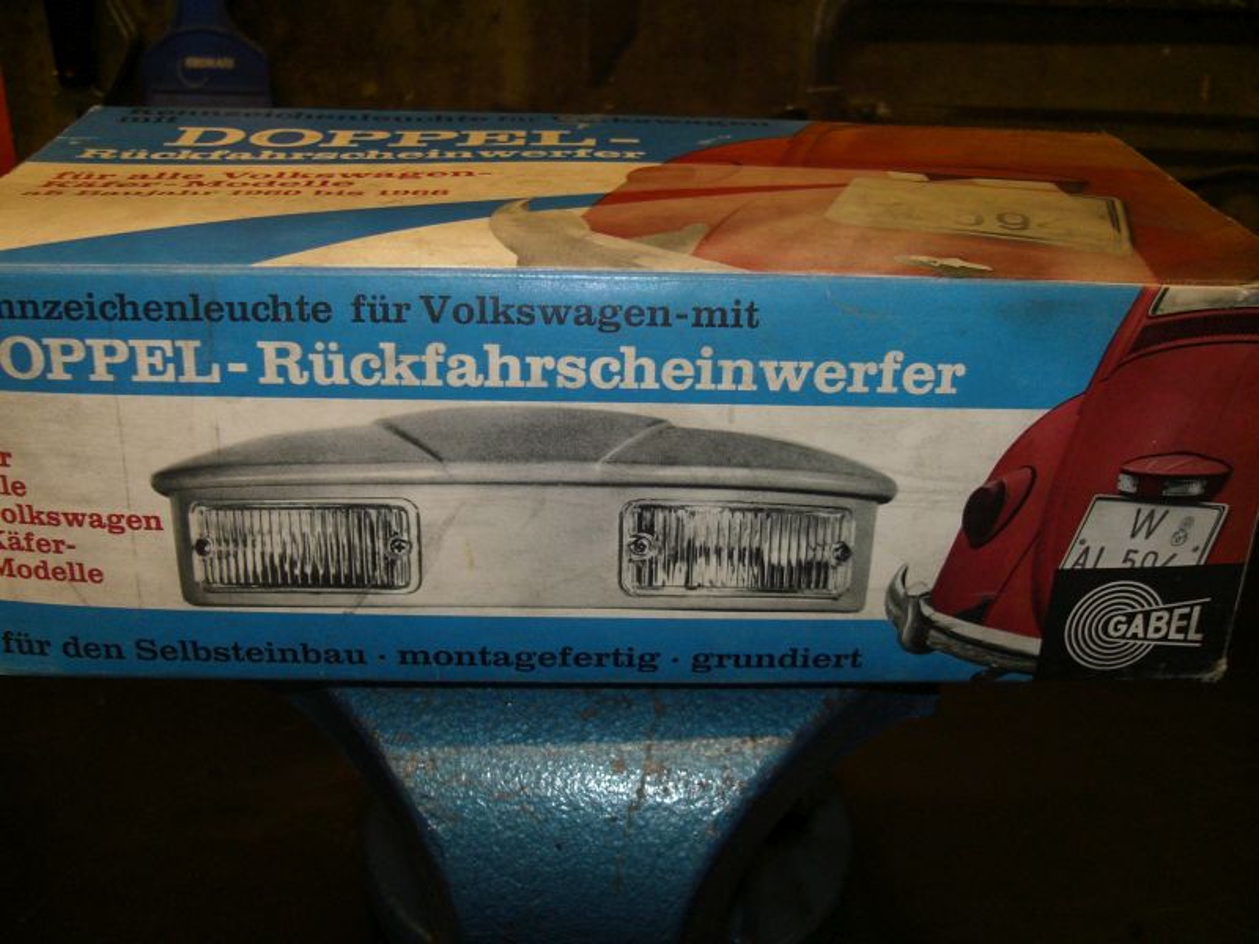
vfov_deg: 37.7
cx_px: 630
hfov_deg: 49.0
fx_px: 1382
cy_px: 472
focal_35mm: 38
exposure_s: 1/60
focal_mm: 6.3
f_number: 3.1
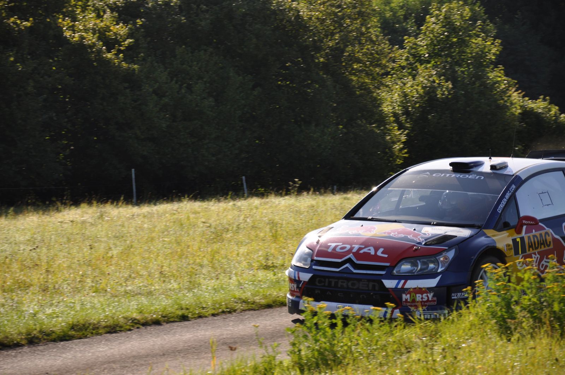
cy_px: 188
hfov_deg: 13.1
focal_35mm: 158
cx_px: 282
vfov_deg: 8.7
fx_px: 2468
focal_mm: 105
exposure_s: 1/640
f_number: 6.3
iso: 200
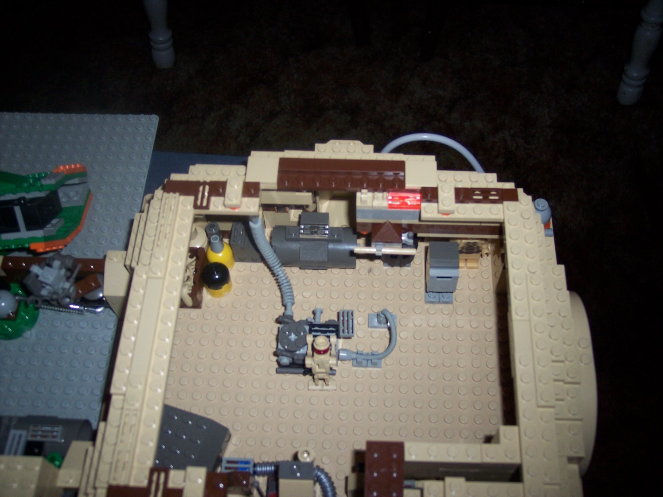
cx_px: 332
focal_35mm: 39
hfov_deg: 47.9
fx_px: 747
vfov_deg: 36.8
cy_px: 248
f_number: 2.8
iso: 100
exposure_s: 1/60
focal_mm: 8
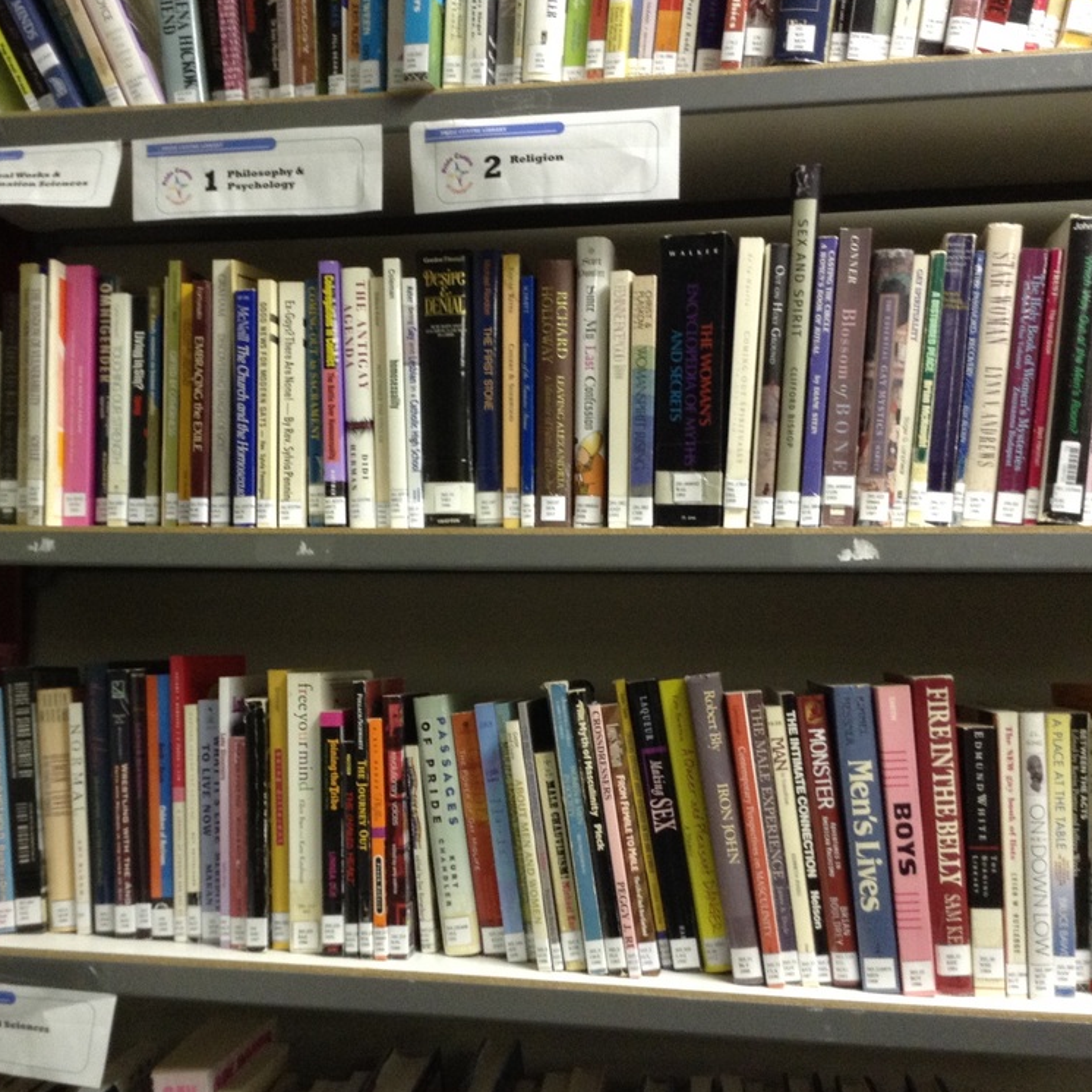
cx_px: 452
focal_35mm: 40
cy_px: 547
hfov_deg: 41.7
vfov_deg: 41.9
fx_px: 1428
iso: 125
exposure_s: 1/24
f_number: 2.4
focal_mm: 3.3
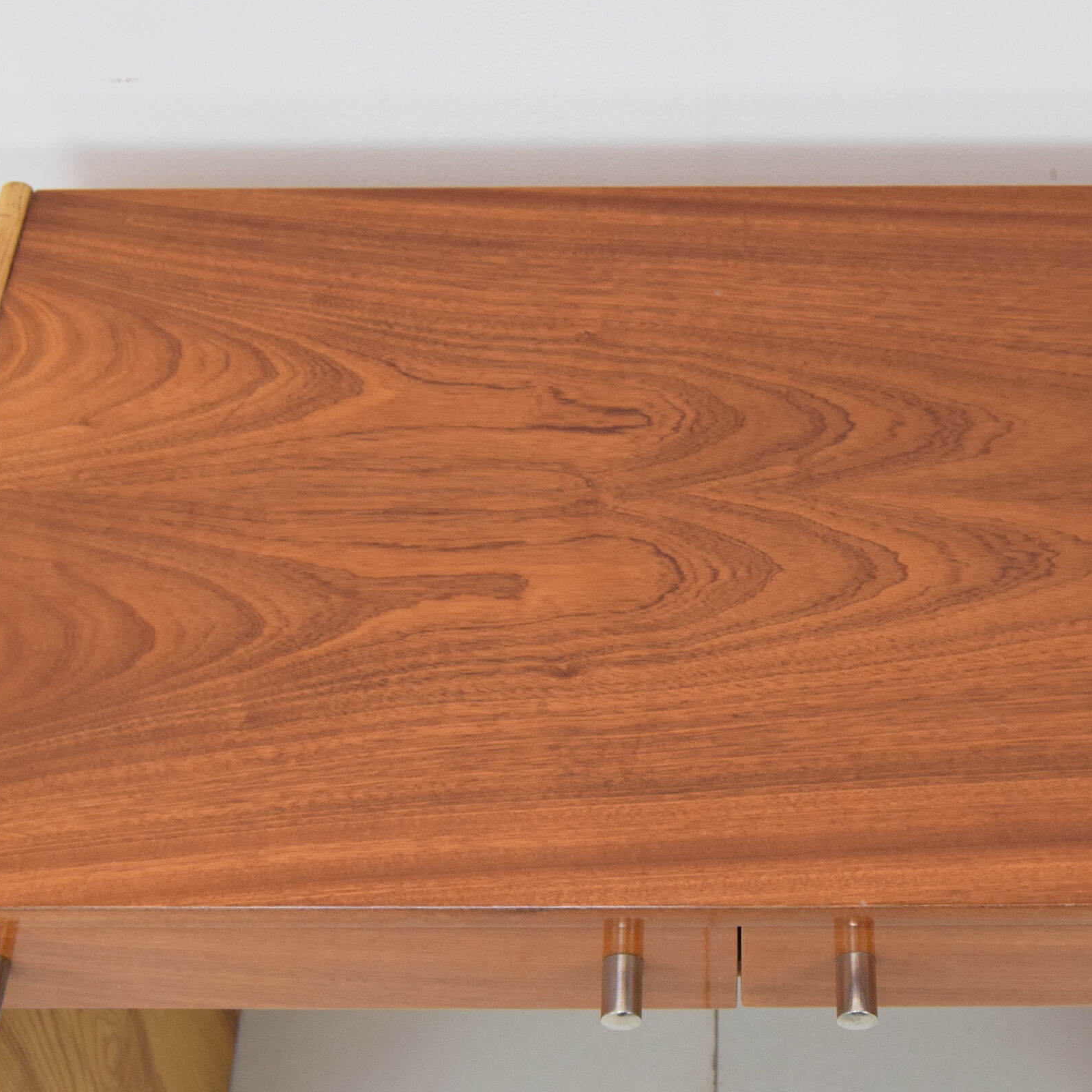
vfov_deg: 27.7
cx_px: 750
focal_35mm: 62
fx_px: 2213
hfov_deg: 27.5
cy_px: 634
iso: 1600
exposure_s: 1/160
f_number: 6.3
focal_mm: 26
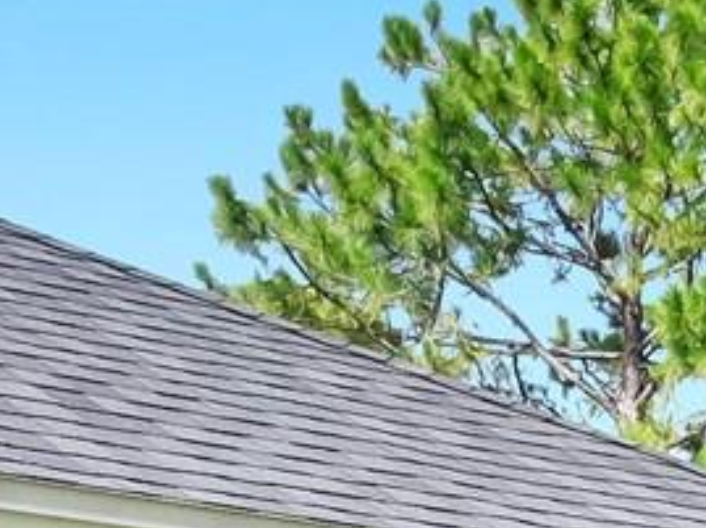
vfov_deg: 9.7
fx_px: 2913
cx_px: 1297
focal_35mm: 143
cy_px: 1009
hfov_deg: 12.5
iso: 100
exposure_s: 1/640
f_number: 2.8
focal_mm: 4.39
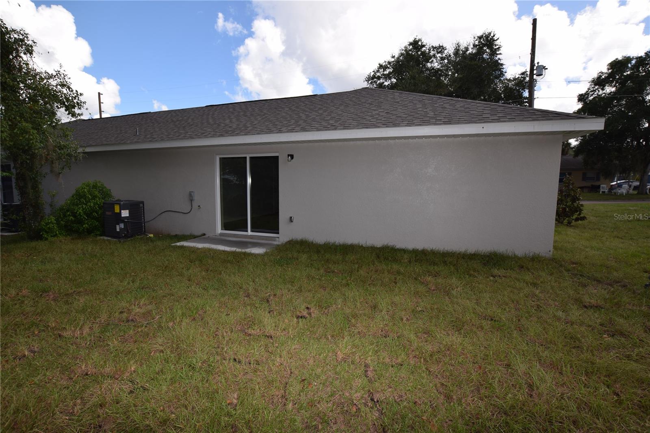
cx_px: 325
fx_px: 271
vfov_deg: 77.3
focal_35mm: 15
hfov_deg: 100.4
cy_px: 216
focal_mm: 10
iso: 100
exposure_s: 1/200
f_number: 7.1
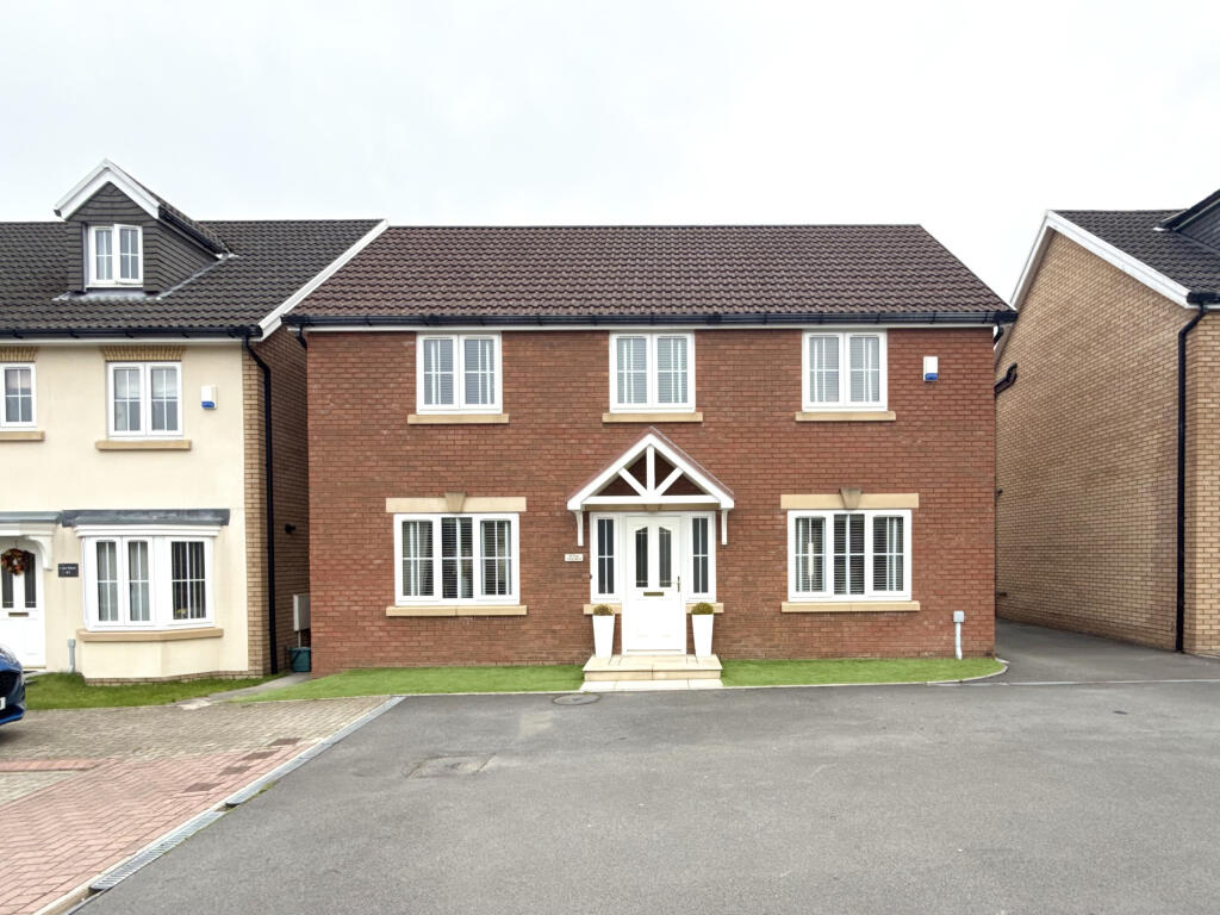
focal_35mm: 14
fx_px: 493
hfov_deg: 102.1
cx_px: 610
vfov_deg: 85.7
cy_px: 458
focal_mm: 2.22
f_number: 2.2
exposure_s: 1/395
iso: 50
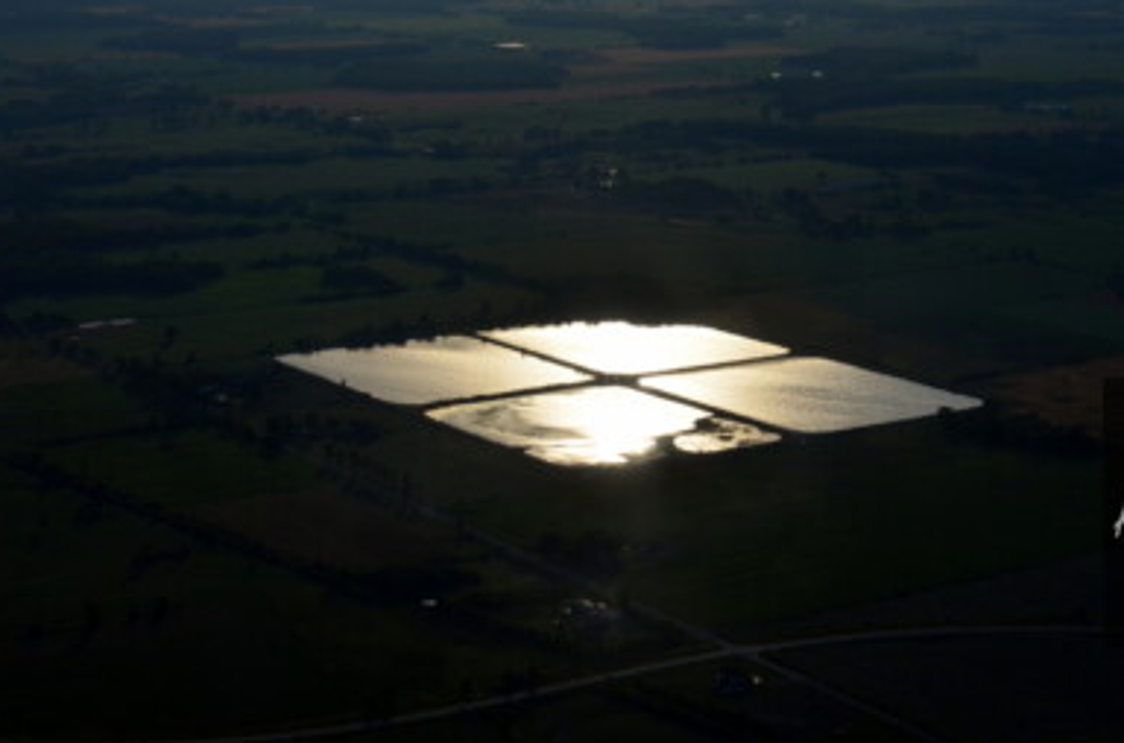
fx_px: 2554
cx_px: 647
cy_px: 309
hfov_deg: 24.8
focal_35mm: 82
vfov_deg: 16.6
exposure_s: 1/2500
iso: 200
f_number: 10
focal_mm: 42
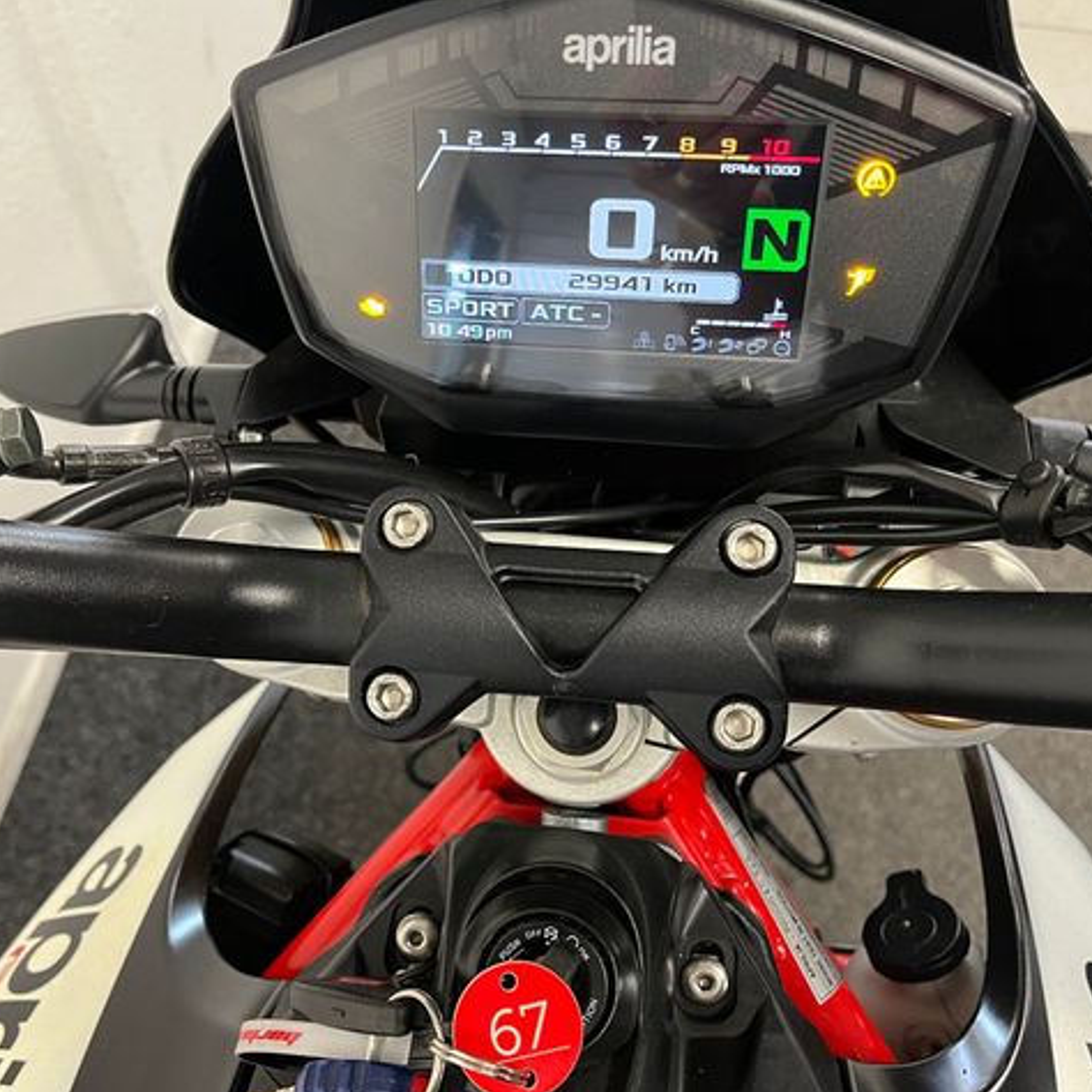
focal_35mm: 31
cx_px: 516
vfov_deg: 52.5
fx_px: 1106
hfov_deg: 52.5
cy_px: 548
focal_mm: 5.1
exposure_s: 1/59
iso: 400
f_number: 1.6
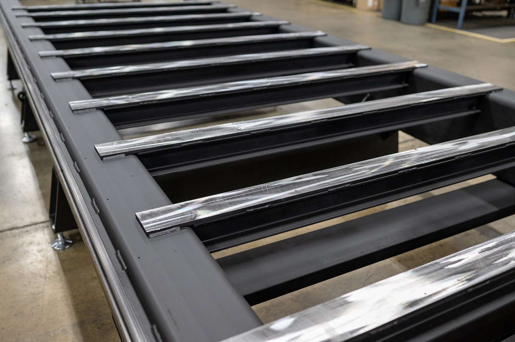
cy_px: 171
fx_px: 500
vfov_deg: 37.8
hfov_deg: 54.5
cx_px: 258
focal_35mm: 35
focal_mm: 35
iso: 400
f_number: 2.8
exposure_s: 1/125
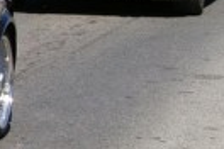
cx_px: -339
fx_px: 1972
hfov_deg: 6.2
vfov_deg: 4.3
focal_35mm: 317
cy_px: 33
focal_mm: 35
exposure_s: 1/250
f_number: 11
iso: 200
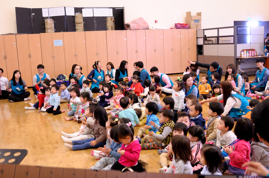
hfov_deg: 53.2
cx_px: 134
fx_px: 269
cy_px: 89
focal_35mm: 36
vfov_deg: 36.8
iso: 1800
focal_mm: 24
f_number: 4
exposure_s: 1/60
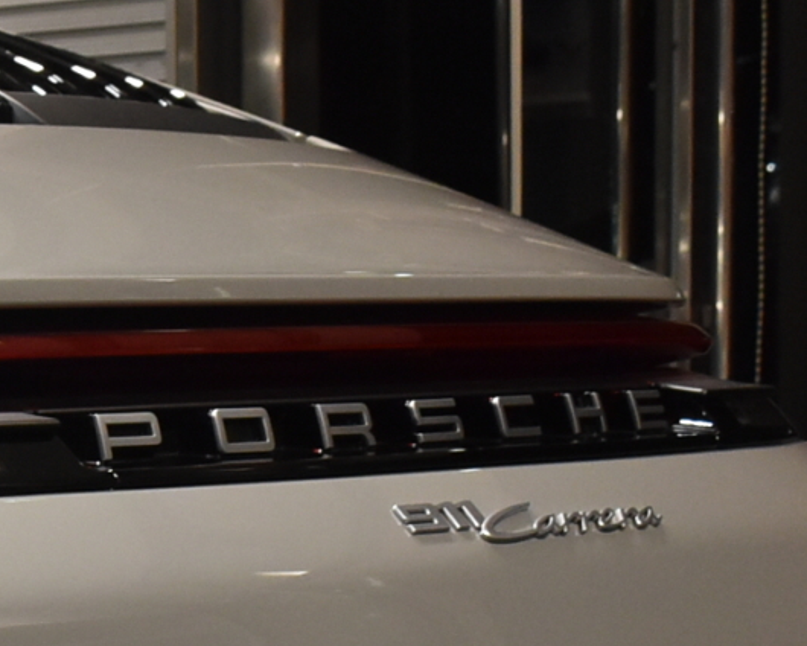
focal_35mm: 170
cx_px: -915
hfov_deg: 10.3
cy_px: 755
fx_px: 4067
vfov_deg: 9.0
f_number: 8
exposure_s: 1/40
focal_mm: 25
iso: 1100
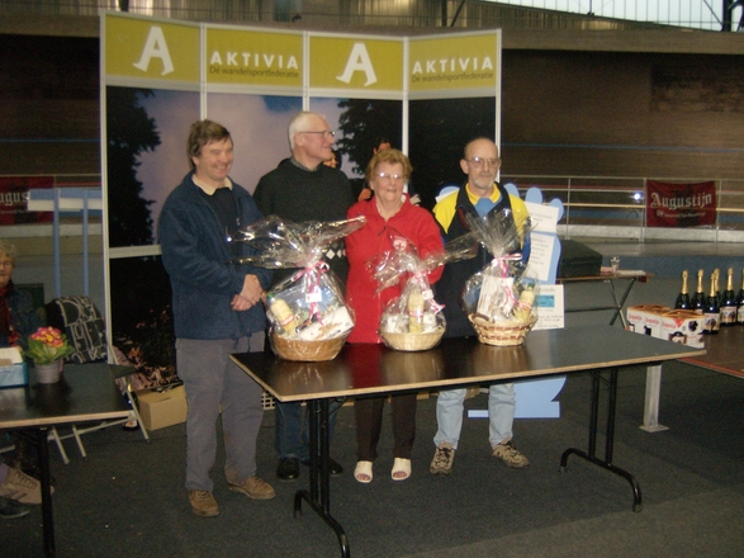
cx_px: 369
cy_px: 274
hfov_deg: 50.1
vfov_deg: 38.7
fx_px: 795
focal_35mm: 37
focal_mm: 6
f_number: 2.8
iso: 200
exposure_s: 1/60
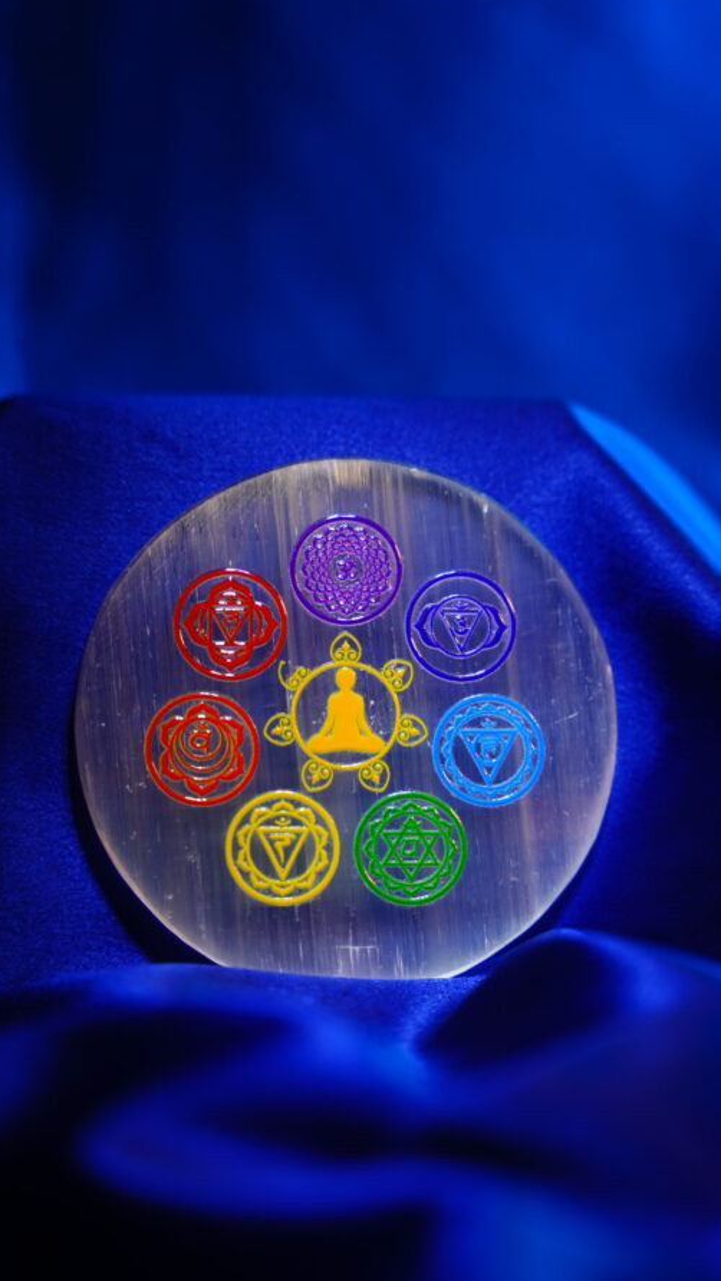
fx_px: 2514
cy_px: 638
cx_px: 306
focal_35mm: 74
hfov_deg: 16.3
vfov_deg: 28.6
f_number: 2.8
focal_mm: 70
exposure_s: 1/100
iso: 320
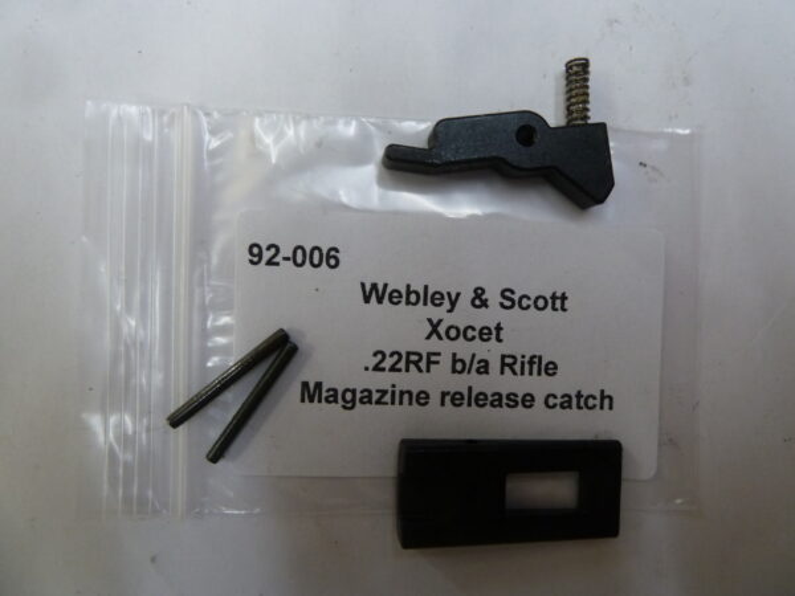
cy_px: 298
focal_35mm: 25
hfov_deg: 69.4
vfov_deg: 54.9
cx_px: 398
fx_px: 574
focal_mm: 4.1
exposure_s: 1/30
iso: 250
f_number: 3.3
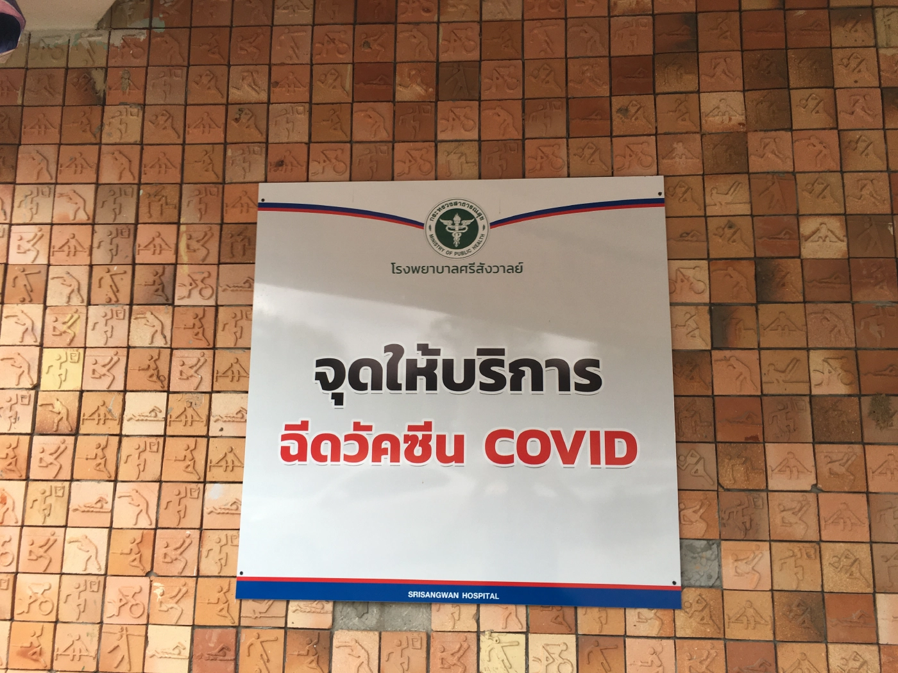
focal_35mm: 29
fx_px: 752
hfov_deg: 61.7
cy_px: 336
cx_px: 449
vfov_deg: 48.2
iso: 25
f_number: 2.2
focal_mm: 4.15
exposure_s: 1/242
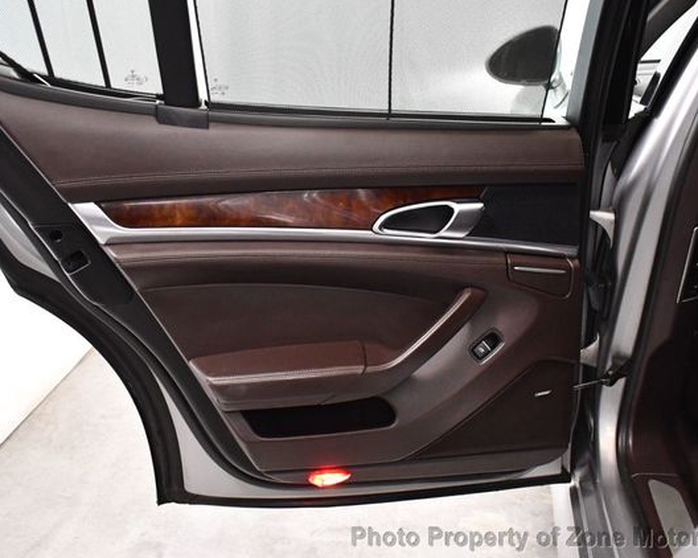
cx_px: 336
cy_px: 280
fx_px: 847
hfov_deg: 44.8
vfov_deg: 36.5
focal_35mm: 41
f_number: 3.5
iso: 3200
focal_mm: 18
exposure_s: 1/80
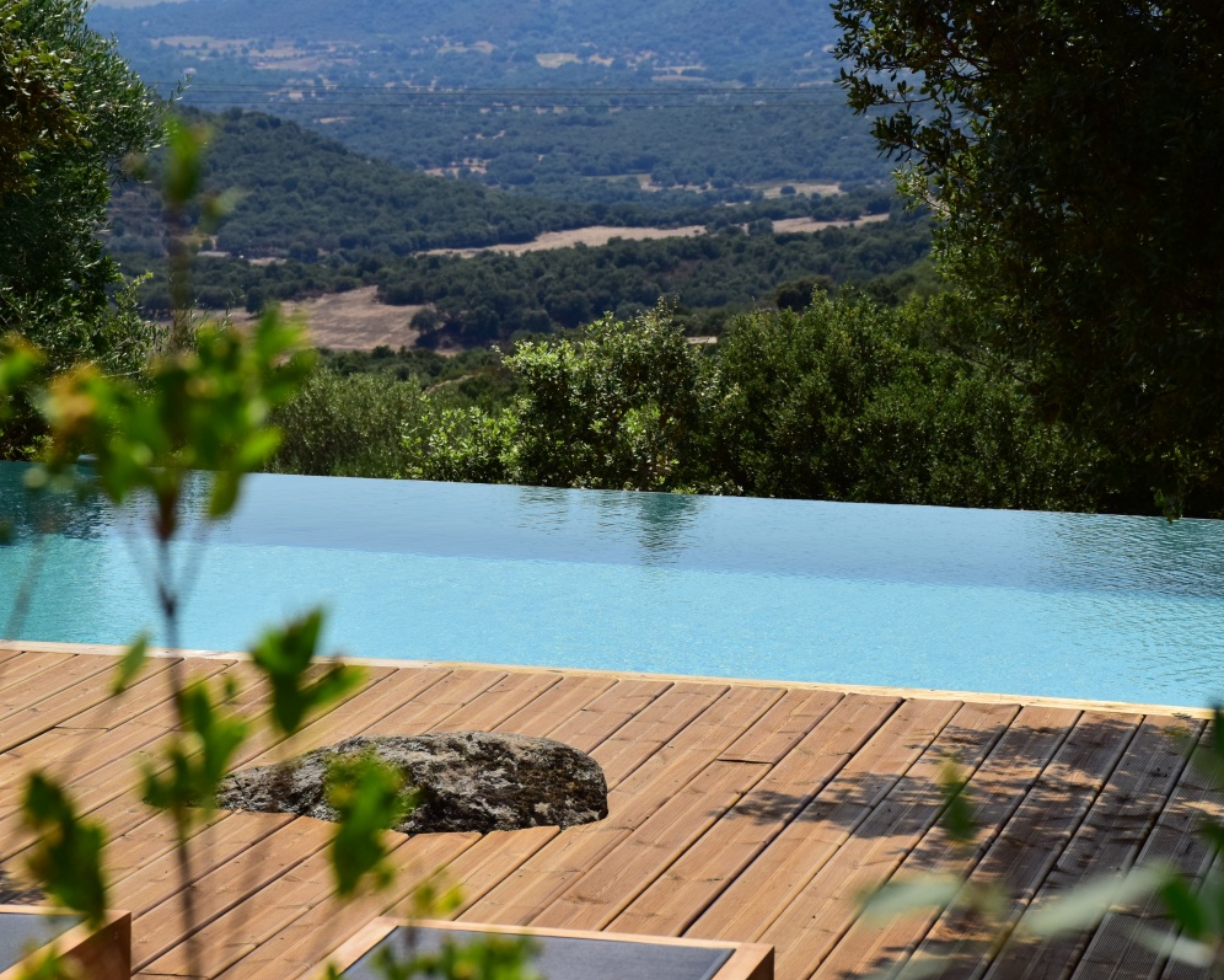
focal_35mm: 112
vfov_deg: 13.8
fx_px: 4058
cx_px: 538
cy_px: 490
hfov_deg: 17.1
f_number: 11
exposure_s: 1/2000
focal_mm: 66
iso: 400
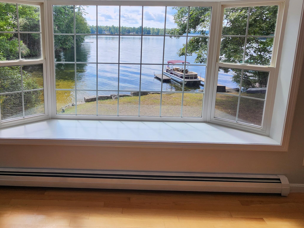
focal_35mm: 19
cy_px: 62
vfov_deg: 65.3
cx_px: 112
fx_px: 167
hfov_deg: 82.9
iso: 50
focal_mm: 2.2
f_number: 2.2
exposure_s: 1/392
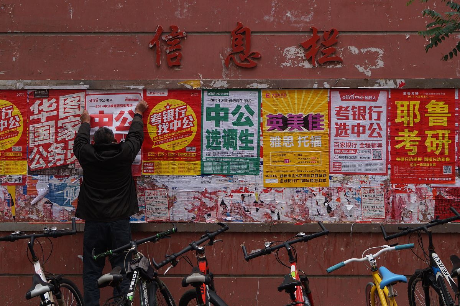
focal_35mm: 60
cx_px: 230
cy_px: 153
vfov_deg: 22.6
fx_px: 766
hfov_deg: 33.4
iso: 320
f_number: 8
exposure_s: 1/80
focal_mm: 40
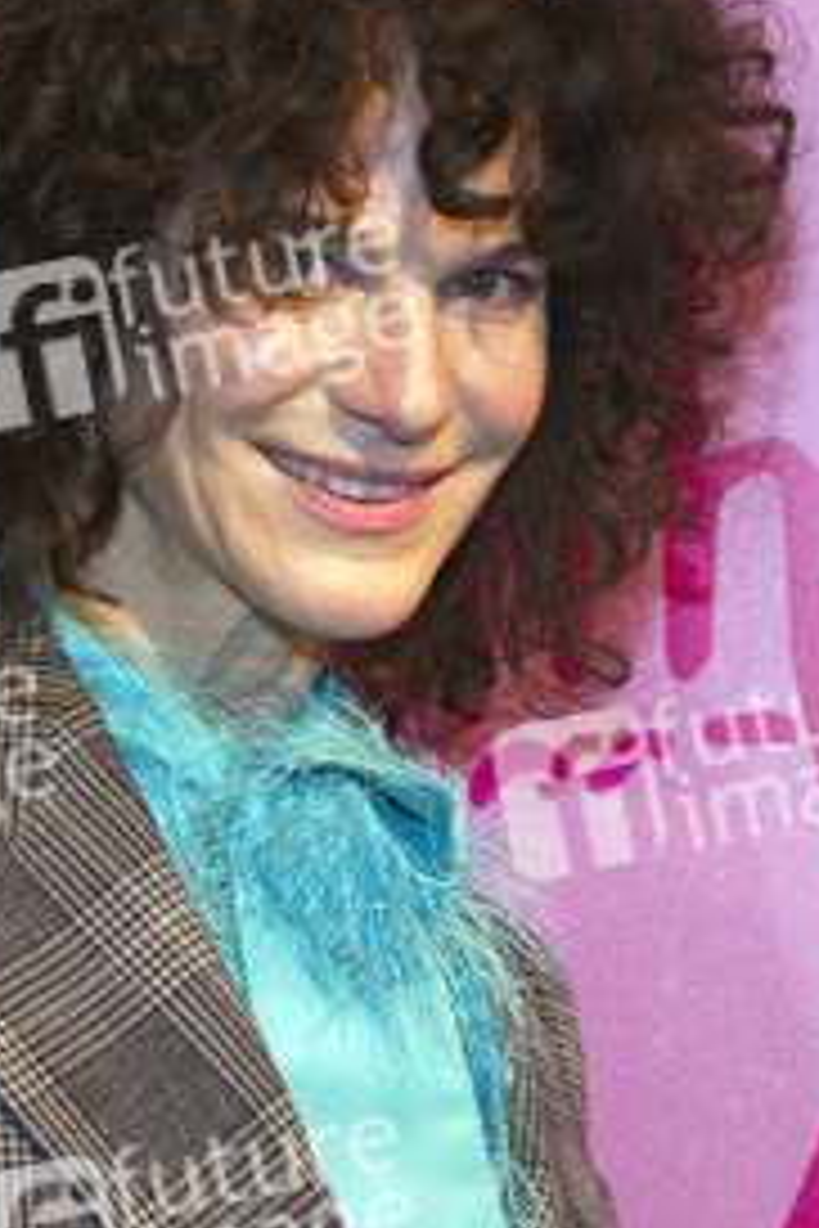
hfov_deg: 16.6
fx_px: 2798
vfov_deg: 24.8
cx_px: 315
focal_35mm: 82
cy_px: 549
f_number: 5.6
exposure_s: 1/100
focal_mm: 56
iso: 1600
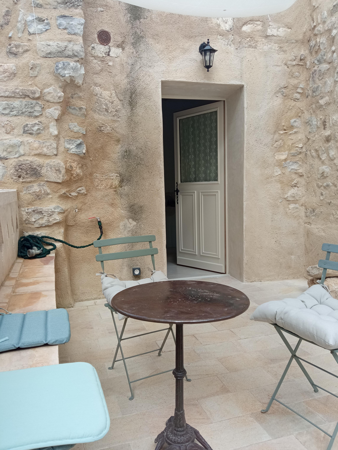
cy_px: 225
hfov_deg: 51.4
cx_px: 169
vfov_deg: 65.3
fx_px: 352
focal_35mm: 27
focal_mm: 3.79
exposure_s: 1/298
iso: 111
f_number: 2.2
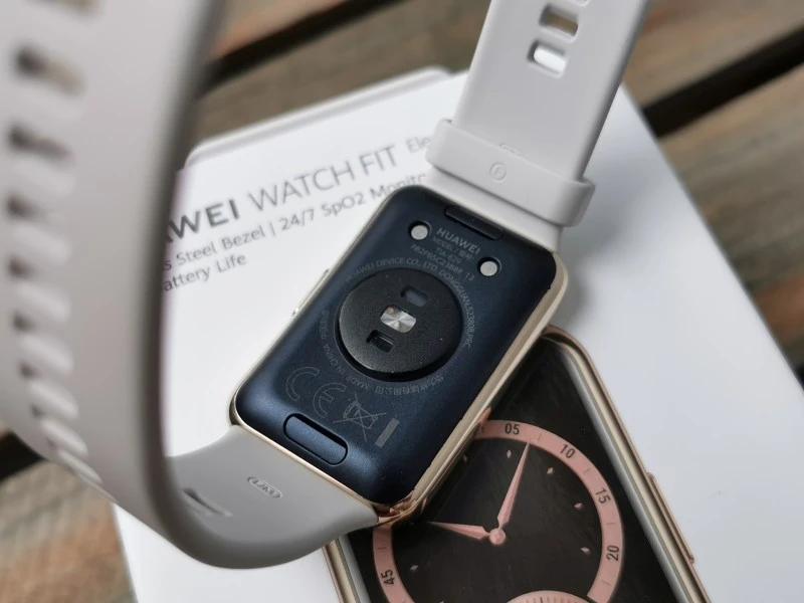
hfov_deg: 42.9
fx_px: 1022
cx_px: 402
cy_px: 302
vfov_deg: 32.9
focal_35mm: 44
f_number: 1.6
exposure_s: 1/496
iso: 50
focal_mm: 5.56
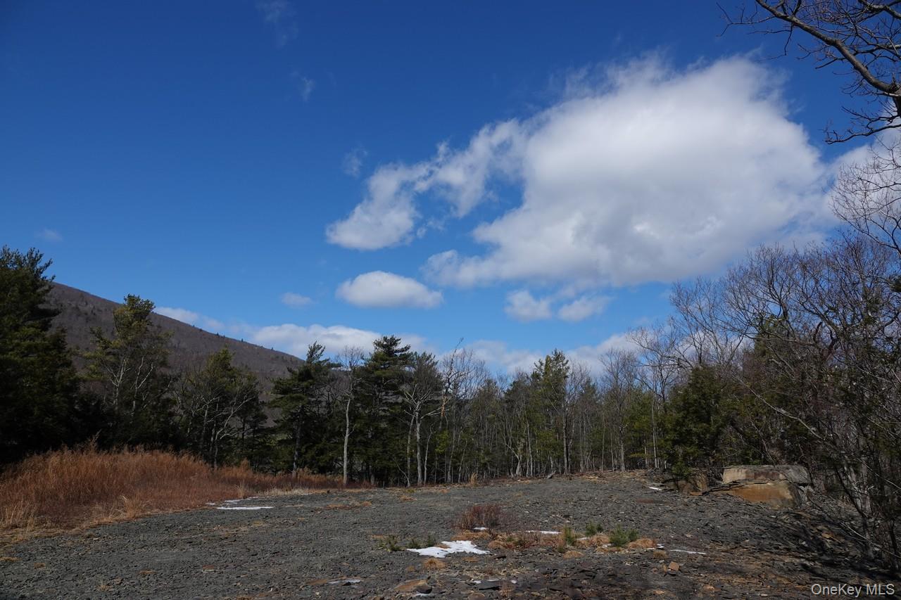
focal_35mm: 24
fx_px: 601
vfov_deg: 53.1
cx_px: 450
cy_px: 300
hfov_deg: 73.8
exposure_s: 1/1000
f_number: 5
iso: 100
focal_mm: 8.8
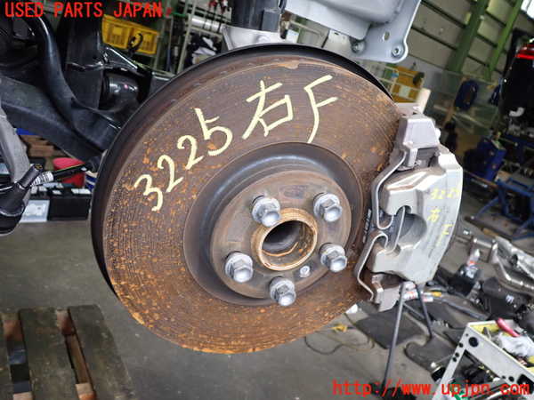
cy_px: 200
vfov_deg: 46.8
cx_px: 267
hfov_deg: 60.0
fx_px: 463
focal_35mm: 30
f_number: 2.3
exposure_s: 1/100
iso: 320
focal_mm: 5.4
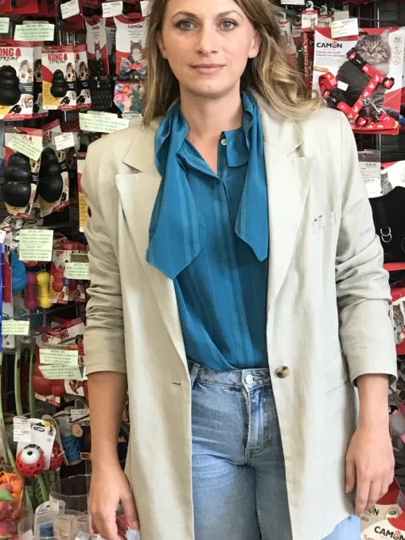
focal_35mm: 68
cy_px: 284
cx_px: 282
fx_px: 1060
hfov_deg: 21.5
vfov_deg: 28.5
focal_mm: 3.99
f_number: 1.8
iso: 40
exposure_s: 1/25
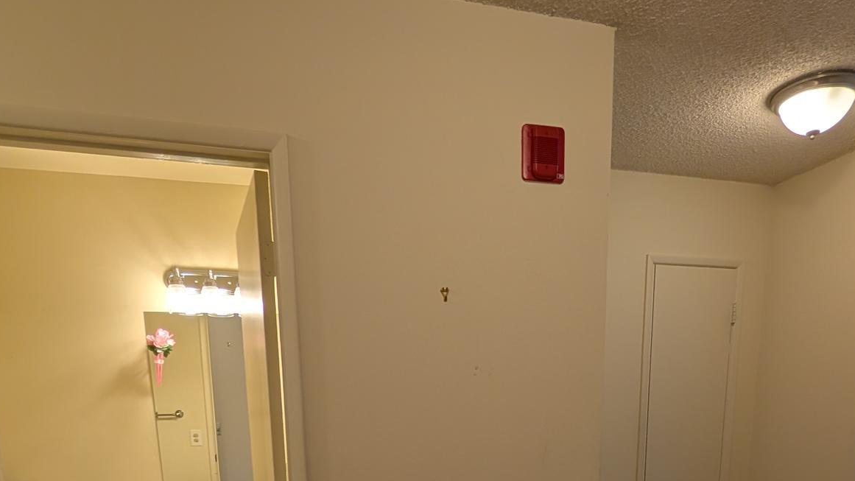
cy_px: 482
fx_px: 521
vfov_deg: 42.6
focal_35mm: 23
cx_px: 474
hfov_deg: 78.4
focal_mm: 2.02
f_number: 1.7
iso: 84
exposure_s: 1/120
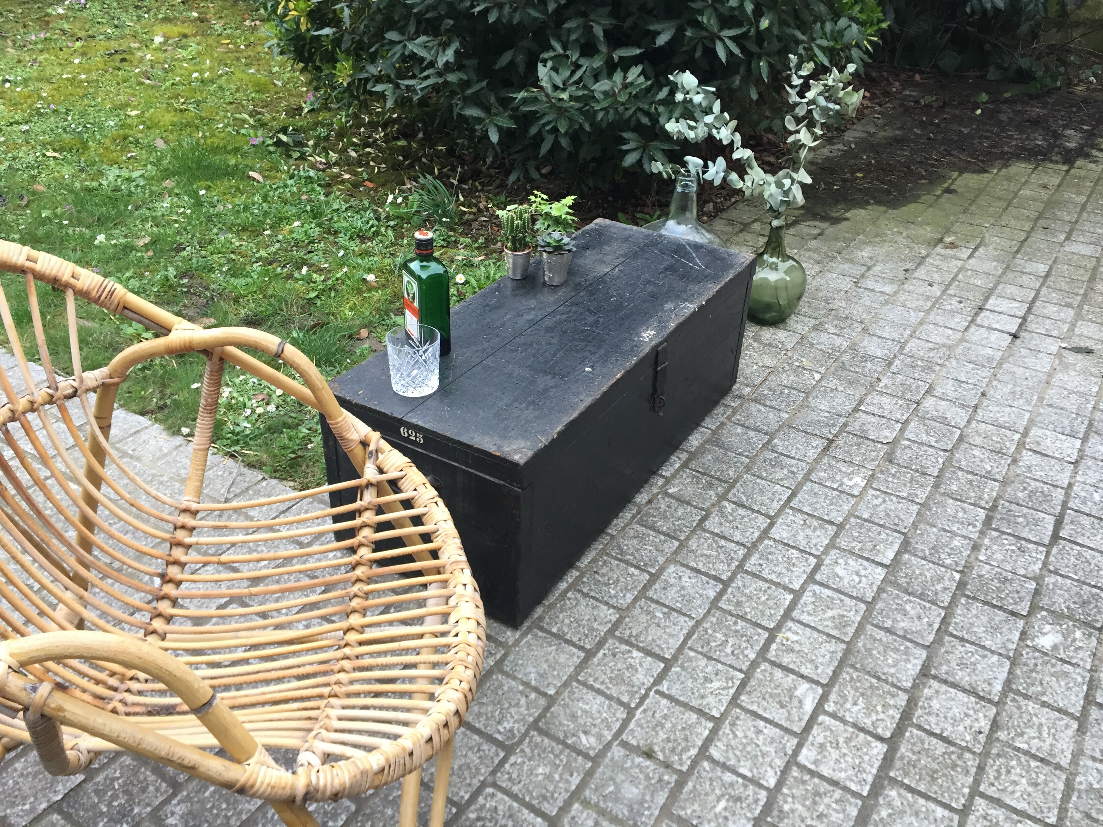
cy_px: 414
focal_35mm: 29
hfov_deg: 61.7
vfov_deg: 48.2
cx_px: 552
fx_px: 924
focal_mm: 4.15
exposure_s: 1/33
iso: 40
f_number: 2.2
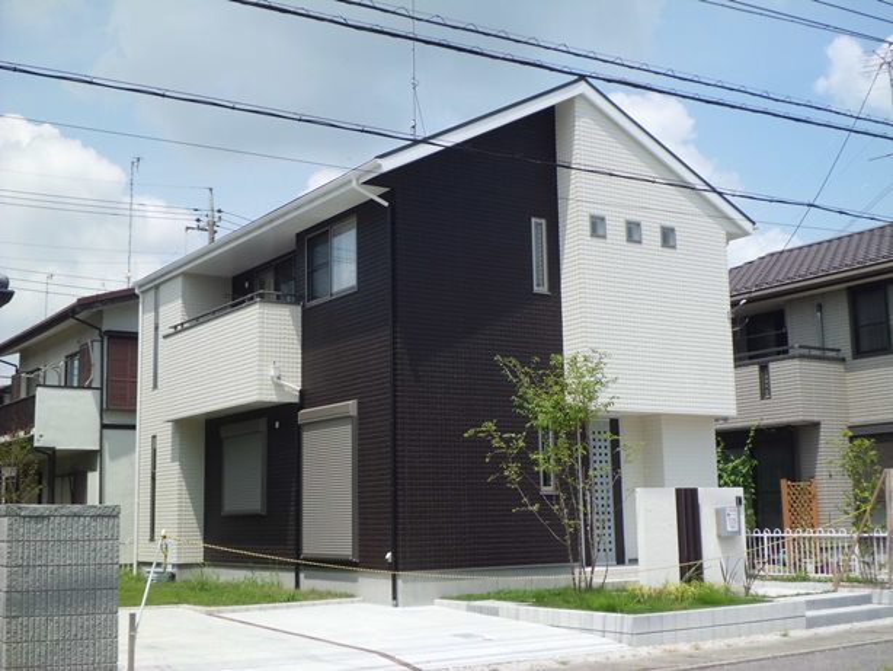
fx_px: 1213
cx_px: 446
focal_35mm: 47
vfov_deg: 30.9
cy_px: 336
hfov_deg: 40.4
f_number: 9.6
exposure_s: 1/800
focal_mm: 8.3
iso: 64
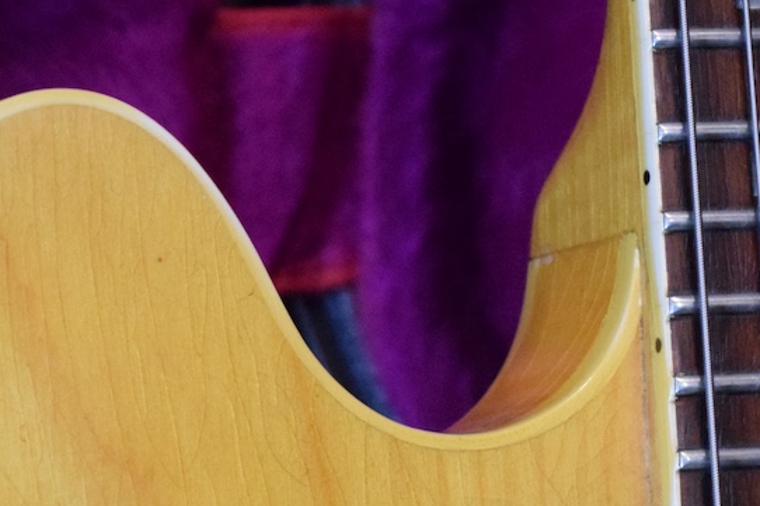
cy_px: 524
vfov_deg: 6.0
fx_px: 4820
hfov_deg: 9.0
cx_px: 717
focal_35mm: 228
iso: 4500
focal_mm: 55
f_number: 5.6
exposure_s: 1/60
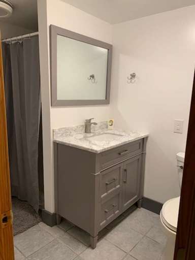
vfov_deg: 67.3
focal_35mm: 26
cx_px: 98
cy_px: 130
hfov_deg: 53.1
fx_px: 195
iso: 100
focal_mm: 4.25
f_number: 1.8
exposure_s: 1/60
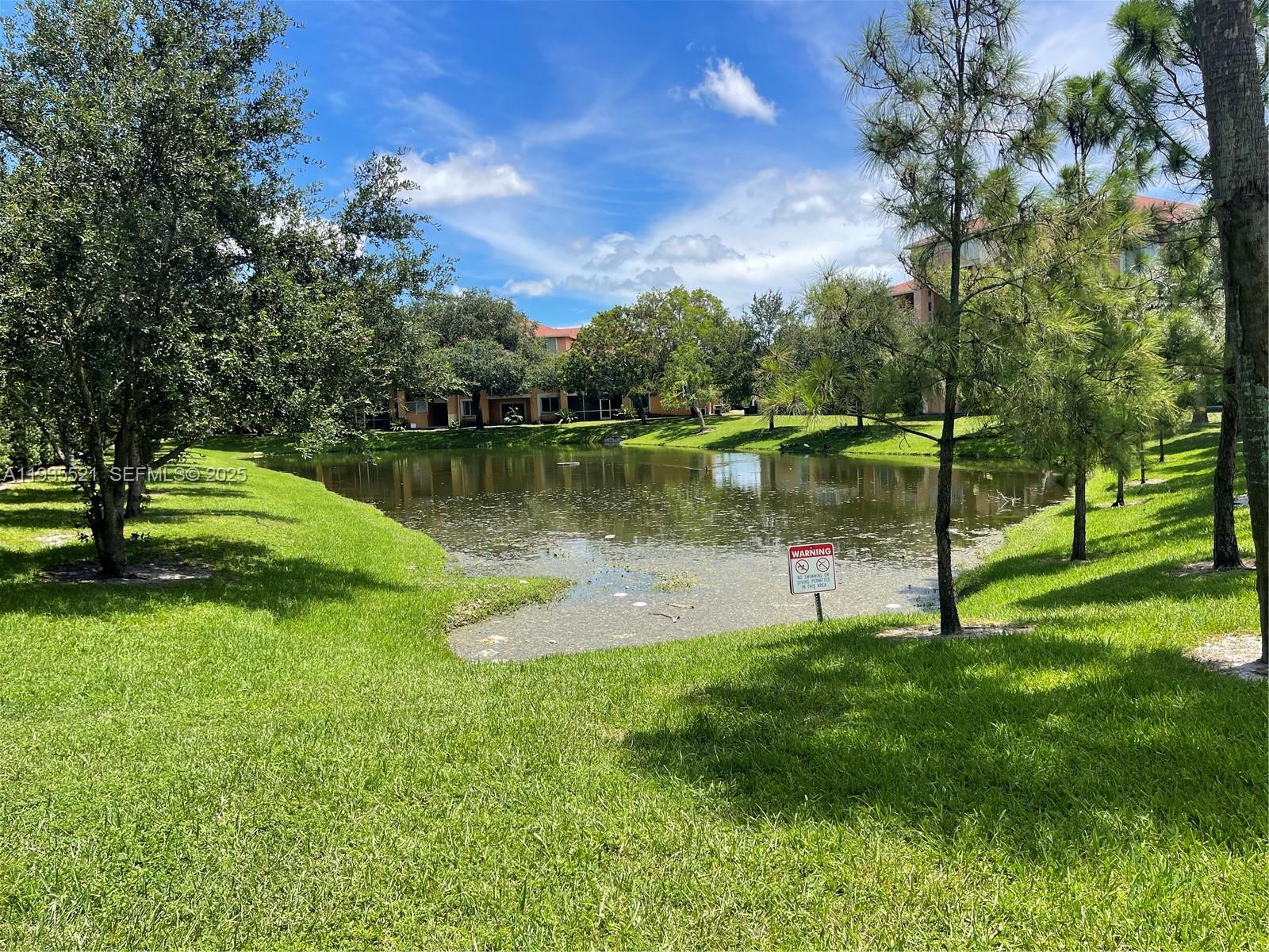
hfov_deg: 69.4
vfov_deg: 54.9
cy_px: 476
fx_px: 916
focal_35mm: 25
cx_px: 634
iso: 32
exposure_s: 1/2660
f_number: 1.6
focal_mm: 5.1
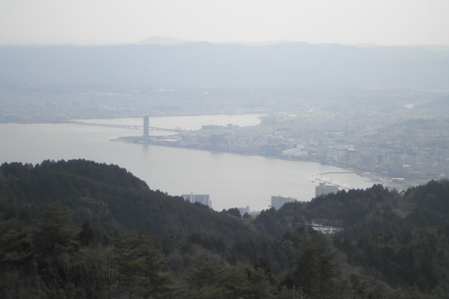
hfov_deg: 16.7
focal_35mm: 123
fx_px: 1534
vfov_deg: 11.1
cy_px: 158
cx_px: 234
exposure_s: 1/320
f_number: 5.9
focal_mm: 19.6
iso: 64
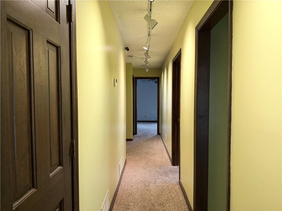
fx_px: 196
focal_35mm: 24
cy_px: 106
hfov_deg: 71.6
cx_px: 141
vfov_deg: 56.8
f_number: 1.78
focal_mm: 6.76
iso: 200
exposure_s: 1/120
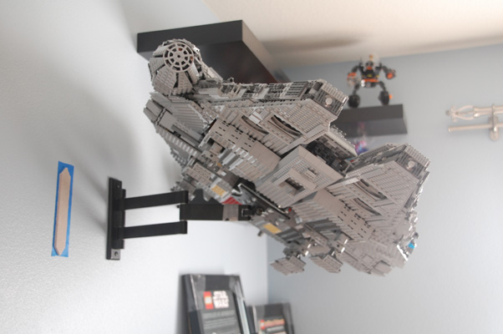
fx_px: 628
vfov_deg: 29.8
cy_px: 167
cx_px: 252
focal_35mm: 45
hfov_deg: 43.6
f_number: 4.5
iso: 400
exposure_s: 1/50
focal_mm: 30
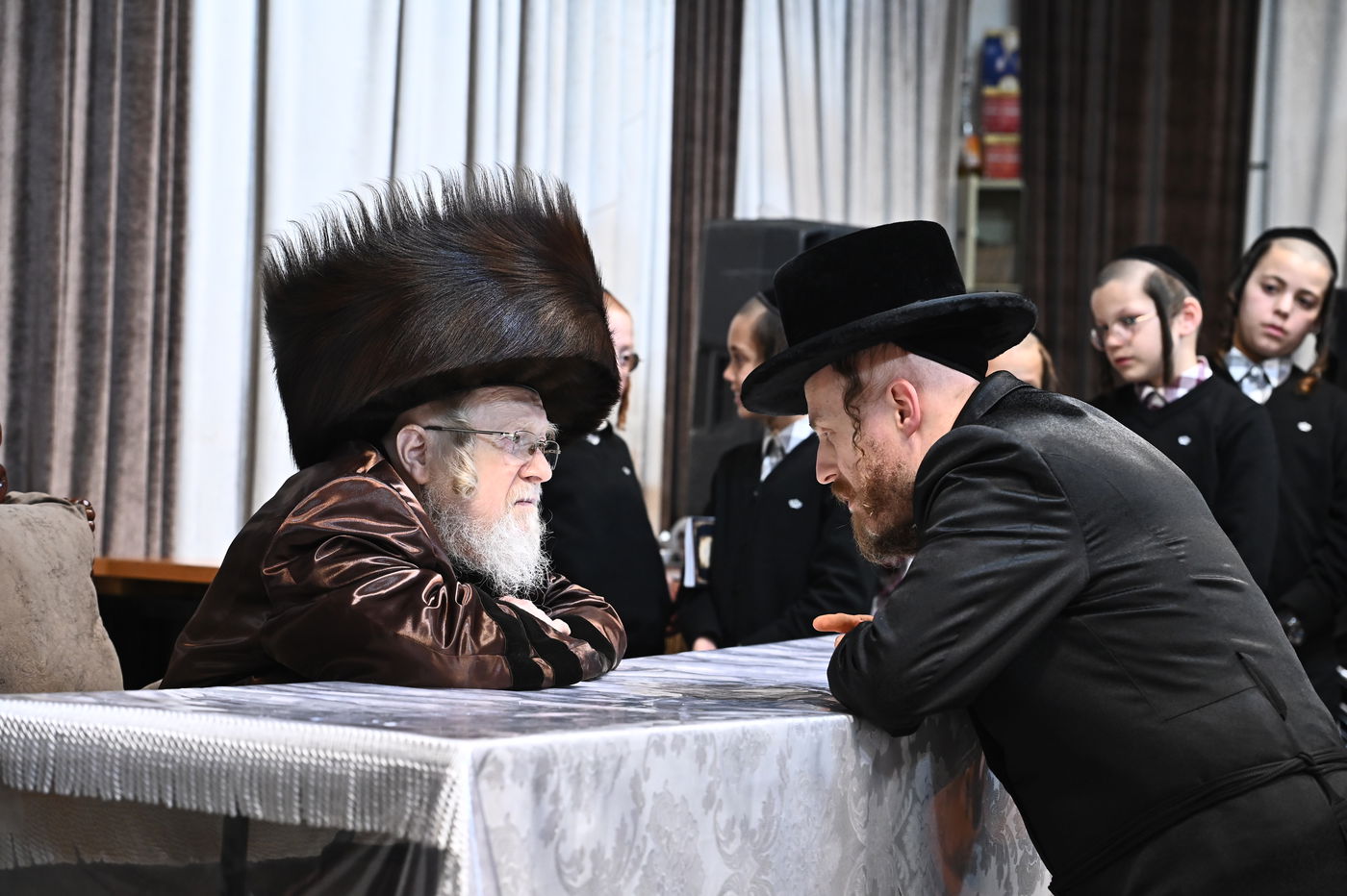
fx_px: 4488
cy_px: 448
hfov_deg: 17.1
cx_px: 674
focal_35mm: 120
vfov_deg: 11.4
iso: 2500
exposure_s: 1/160
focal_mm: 120
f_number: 6.3
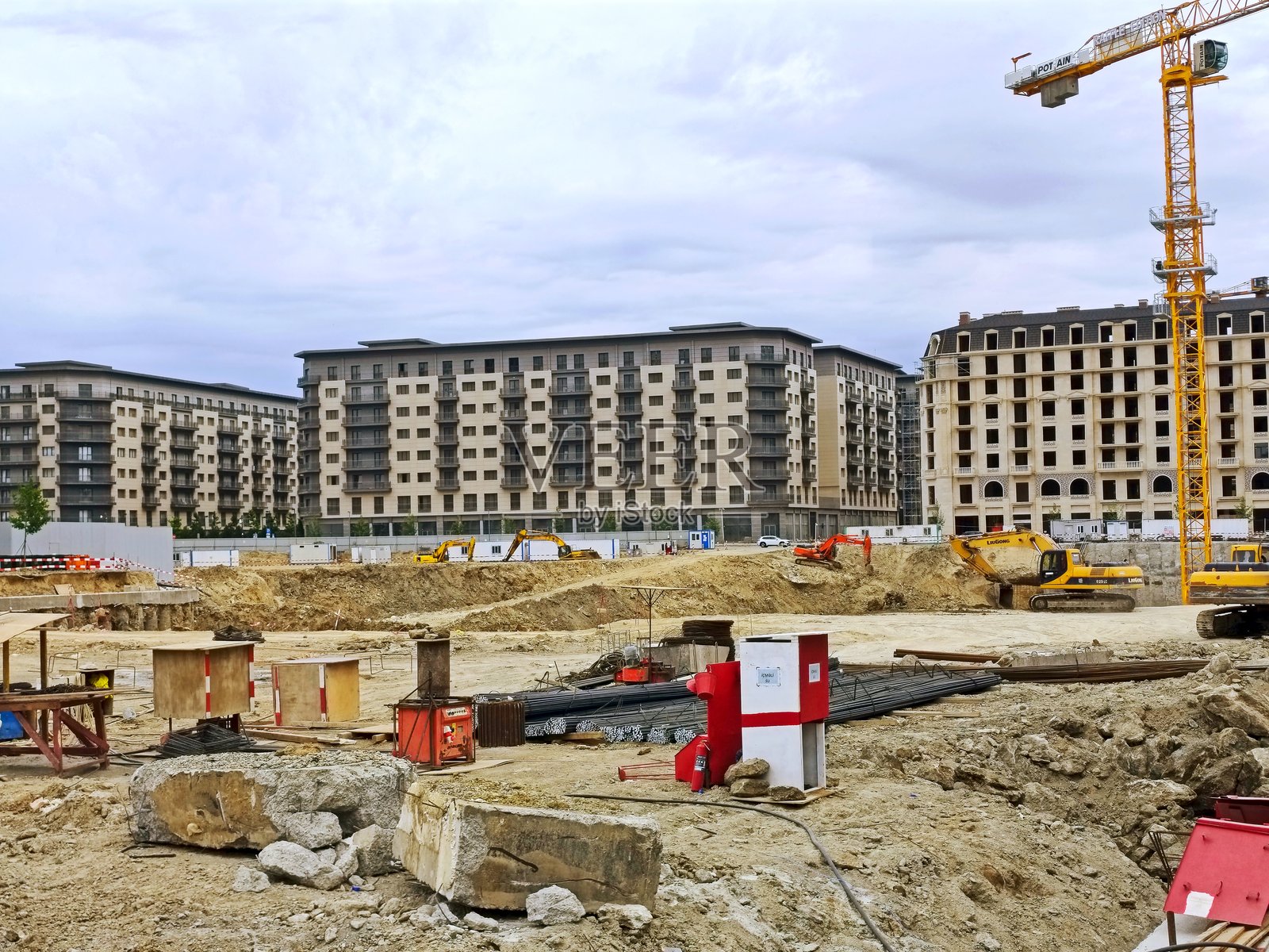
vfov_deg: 31.5
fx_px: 1686
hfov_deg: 41.2
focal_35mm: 46
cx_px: 634
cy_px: 476
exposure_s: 1/966
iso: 50
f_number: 1.65
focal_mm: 6.19
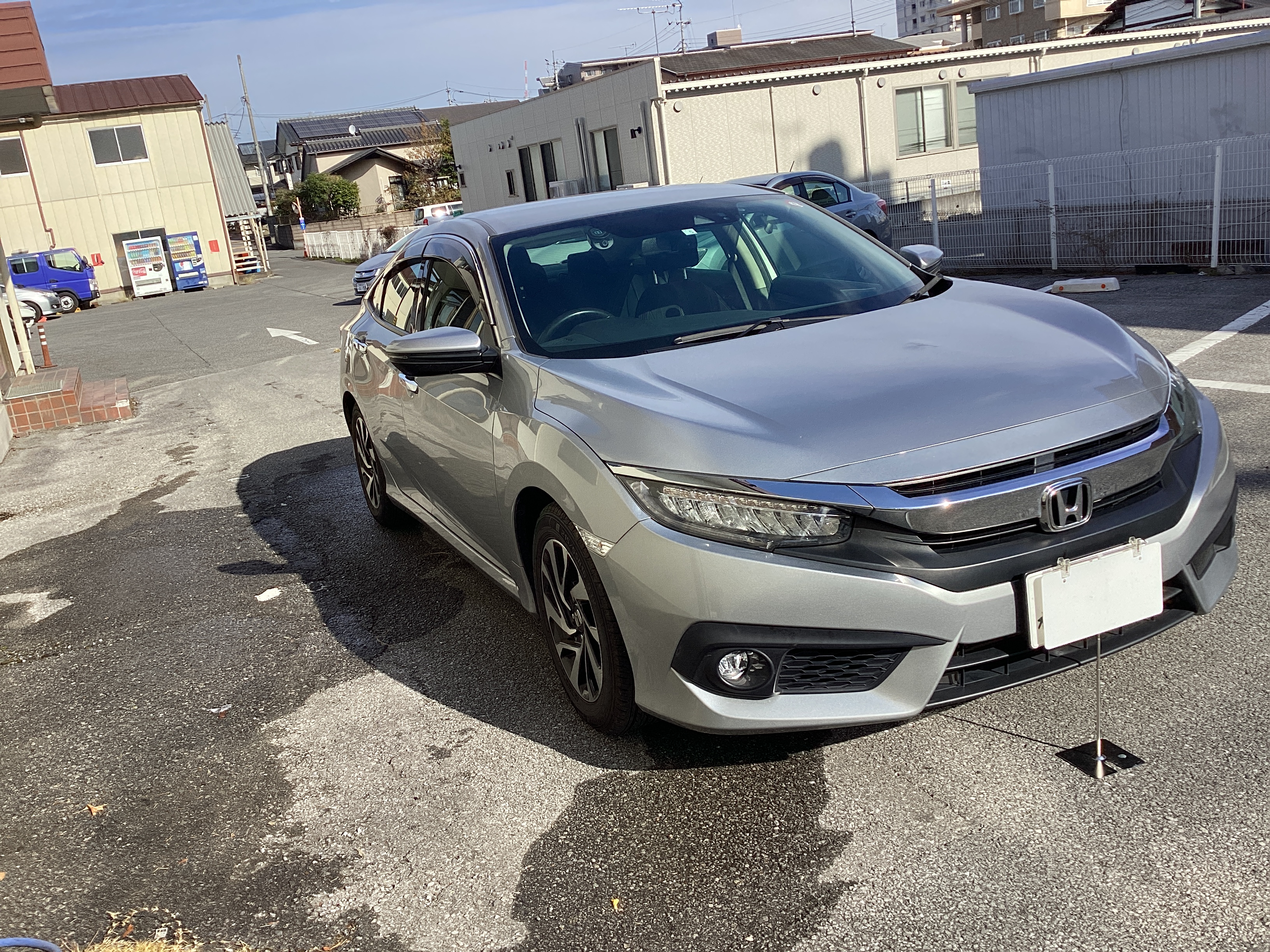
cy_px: 476
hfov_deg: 58.4
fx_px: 1137
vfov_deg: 45.4
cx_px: 635
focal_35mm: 31
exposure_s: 1/1131
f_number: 2.4
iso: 25
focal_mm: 3.3
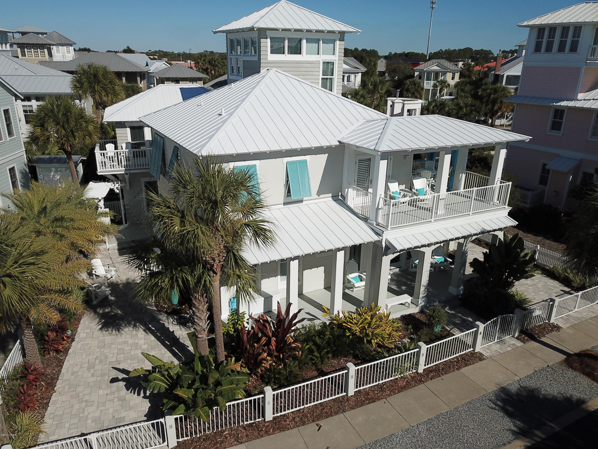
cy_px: 224
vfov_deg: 53.1
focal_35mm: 26
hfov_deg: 67.3
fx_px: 449
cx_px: 299
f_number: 2.2
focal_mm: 4.73
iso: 100
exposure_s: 1/4115
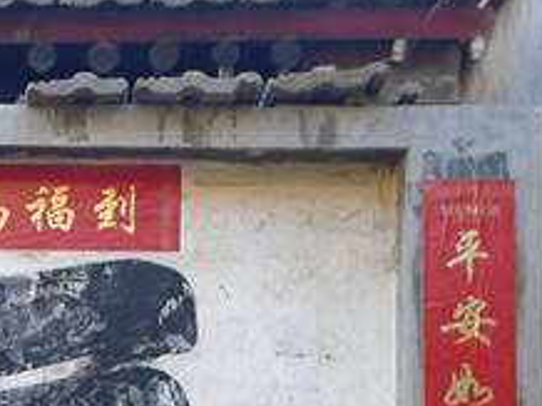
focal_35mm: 106
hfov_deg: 18.2
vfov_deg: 13.0
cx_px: 17
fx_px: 1658
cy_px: 654
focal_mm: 6.4
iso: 80
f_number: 2.2
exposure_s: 1/80
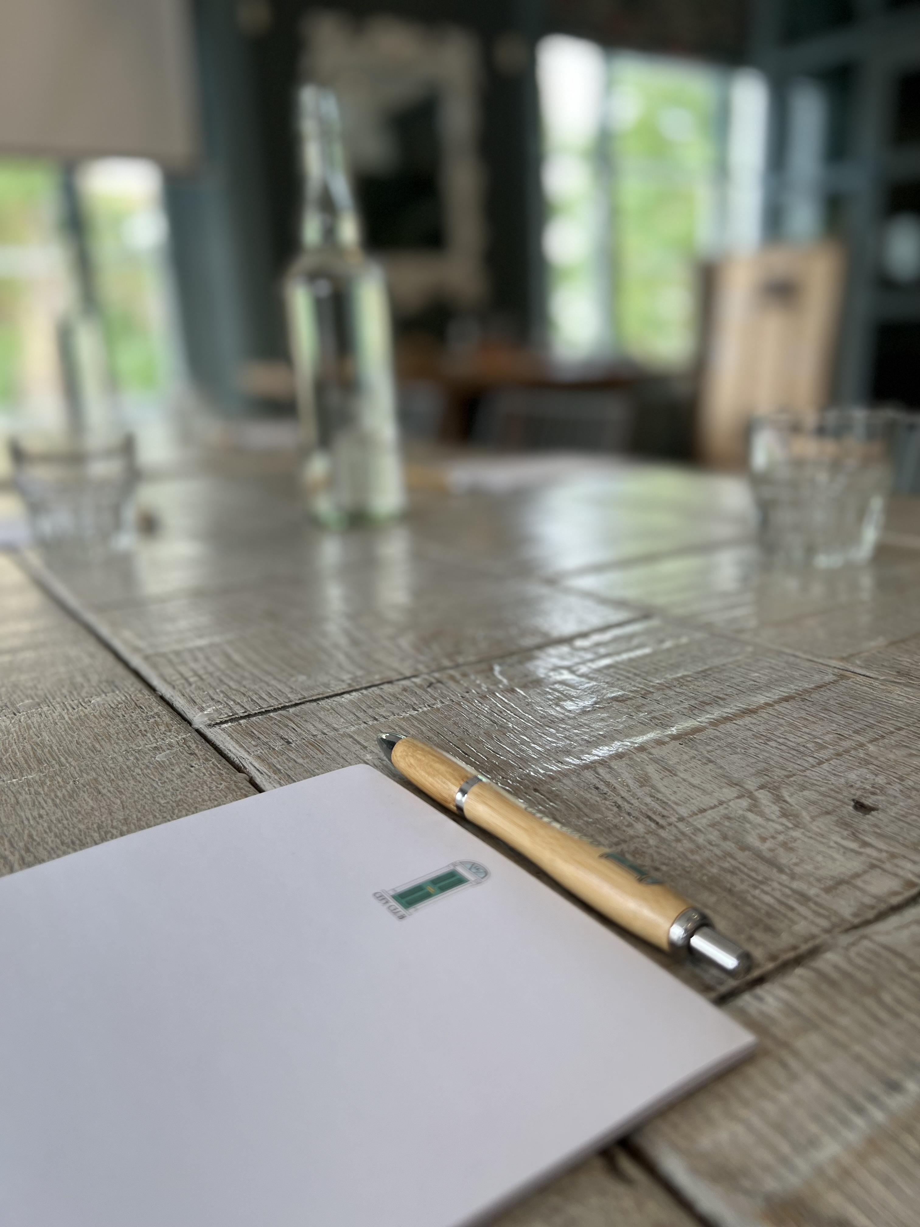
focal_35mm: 26
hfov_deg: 53.1
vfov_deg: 67.3
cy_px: 614
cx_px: 460
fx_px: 921
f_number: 1.5
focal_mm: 5.7
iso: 32
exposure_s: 1/108
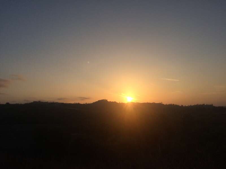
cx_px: 113
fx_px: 189
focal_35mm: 29
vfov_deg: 48.2
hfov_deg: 61.7
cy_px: 84
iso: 32
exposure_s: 1/5128
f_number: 2.2
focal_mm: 4.15
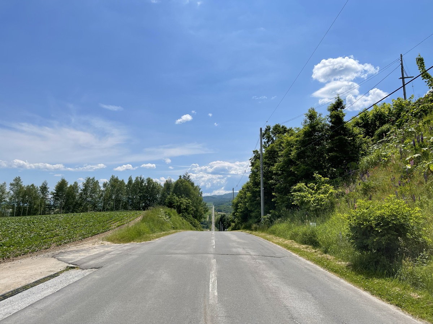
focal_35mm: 26
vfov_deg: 53.1
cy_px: 162
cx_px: 216
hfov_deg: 67.3
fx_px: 325
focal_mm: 5.1
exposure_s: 1/7407
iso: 32
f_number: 1.6
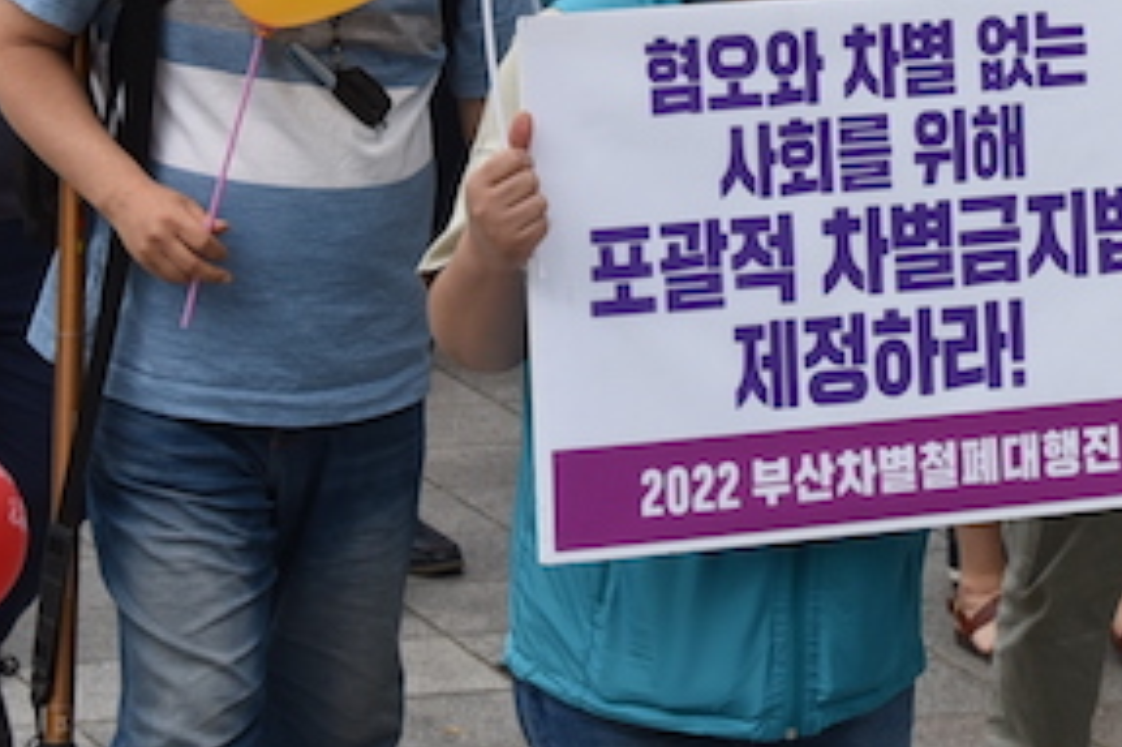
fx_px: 6448
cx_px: 1040
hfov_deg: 9.9
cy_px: 12
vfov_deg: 6.6
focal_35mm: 207
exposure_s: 1/250
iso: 400
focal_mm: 58
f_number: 8
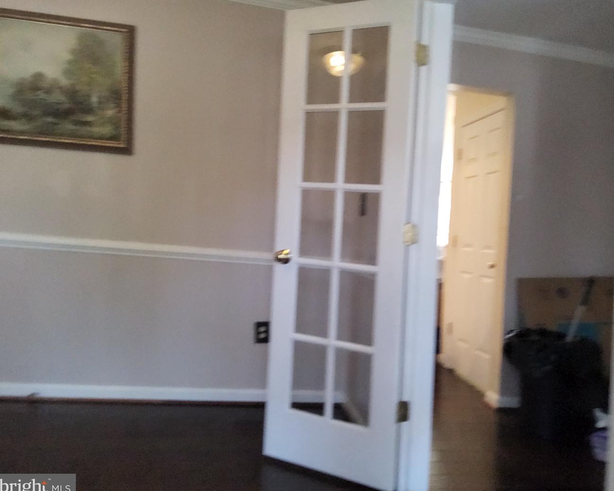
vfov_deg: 53.2
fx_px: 491
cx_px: 333
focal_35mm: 27
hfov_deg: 64.0
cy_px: 246
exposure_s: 1/100
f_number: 2
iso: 640
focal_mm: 3.08
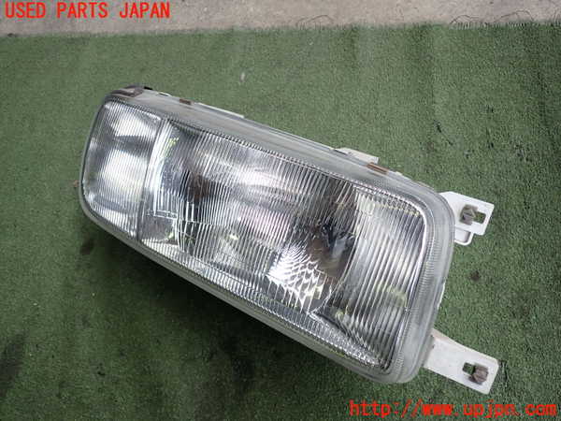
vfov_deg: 46.8
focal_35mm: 30
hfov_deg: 60.0
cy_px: 210
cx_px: 280
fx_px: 486
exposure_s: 1/160
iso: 100
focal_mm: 5.4
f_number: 2.3
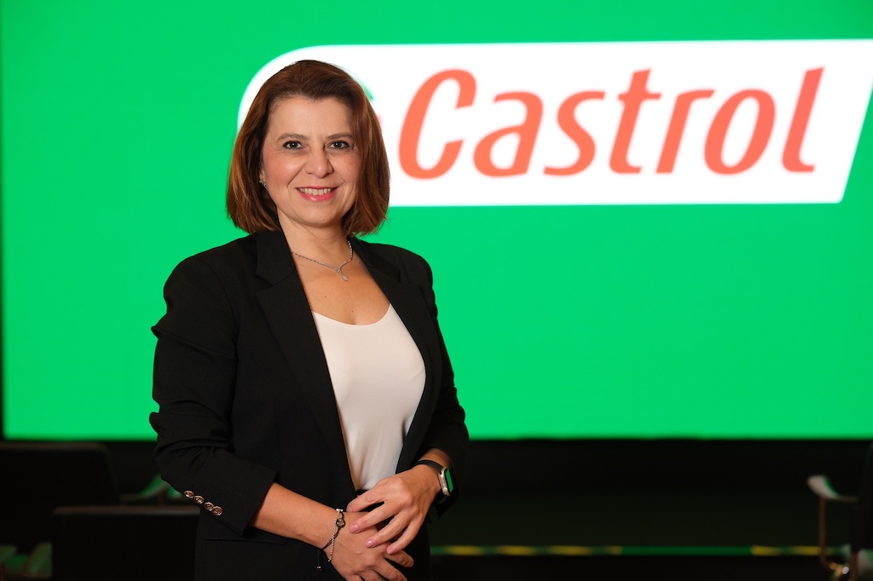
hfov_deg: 24.2
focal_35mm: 84
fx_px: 2036
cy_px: 290
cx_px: 436
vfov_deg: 16.3
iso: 400
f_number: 2.2
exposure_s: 1/125
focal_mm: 56
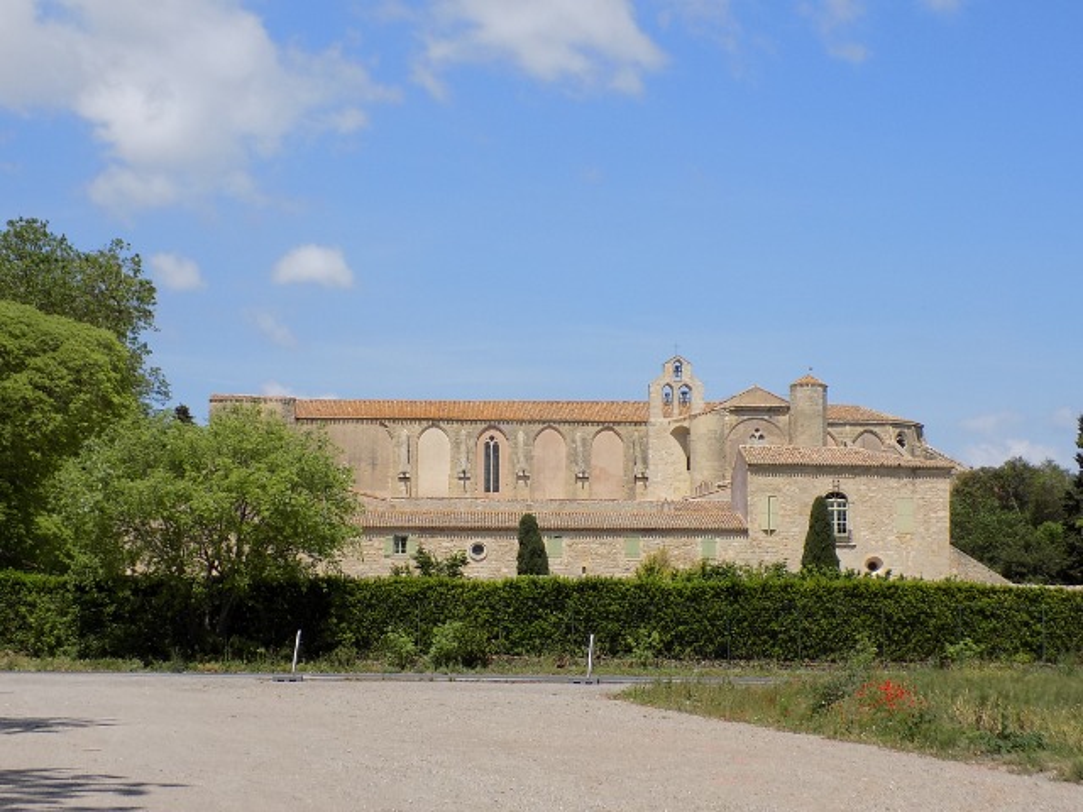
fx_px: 2190
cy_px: 406
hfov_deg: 27.8
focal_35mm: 70
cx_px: 542
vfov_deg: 21.0
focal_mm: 12.5
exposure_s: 1/800
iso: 80
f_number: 4.2
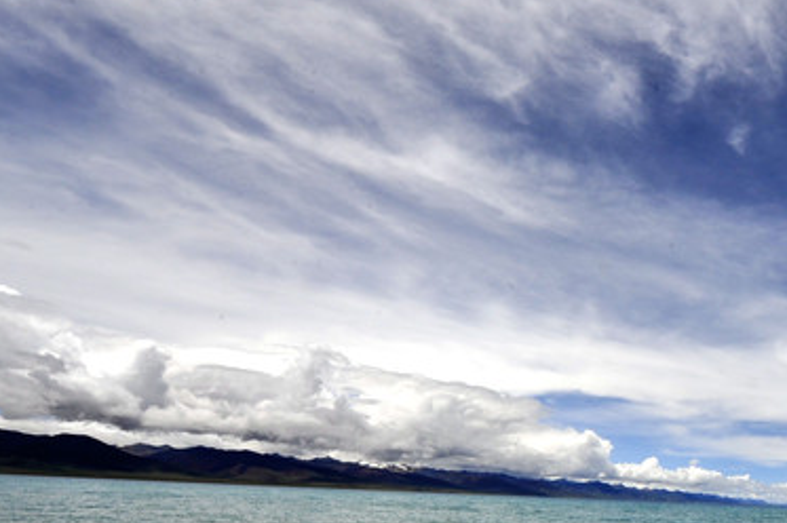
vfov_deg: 41.7
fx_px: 655
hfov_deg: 48.4
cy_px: 415
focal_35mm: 30
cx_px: 821
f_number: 22
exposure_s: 1/160
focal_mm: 14
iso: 100
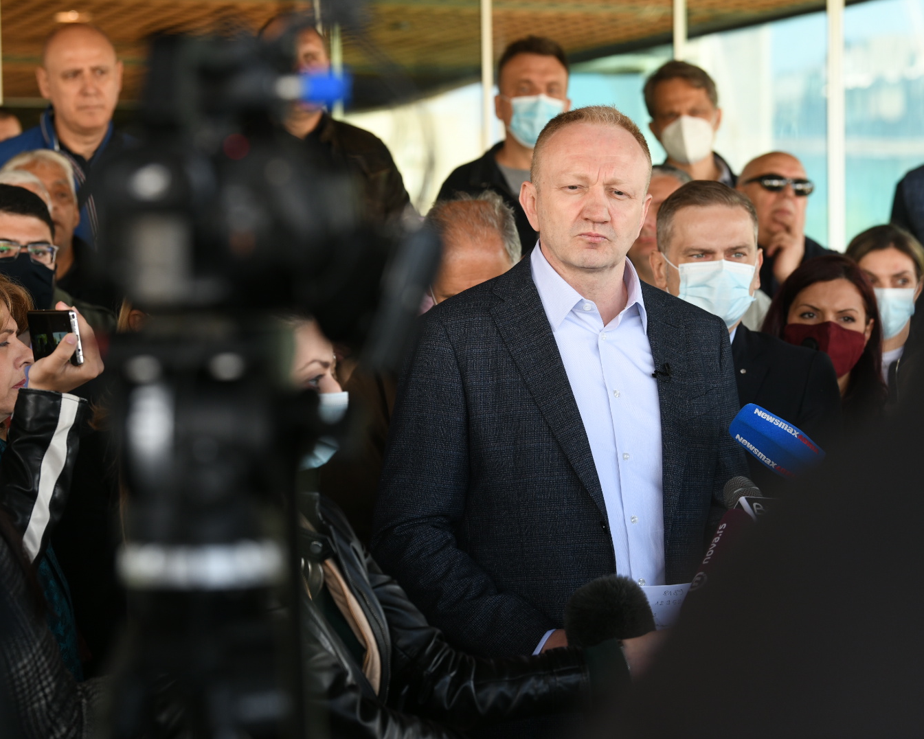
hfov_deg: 17.0
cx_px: 464
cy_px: 370
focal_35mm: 113
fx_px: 3090
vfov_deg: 13.6
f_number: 5
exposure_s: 1/200
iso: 800
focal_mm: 100
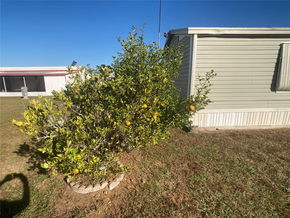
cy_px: 109
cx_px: 145
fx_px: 235
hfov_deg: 63.4
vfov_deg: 49.7
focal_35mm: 28
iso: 20
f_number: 1.8
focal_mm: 3.99
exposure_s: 1/2208
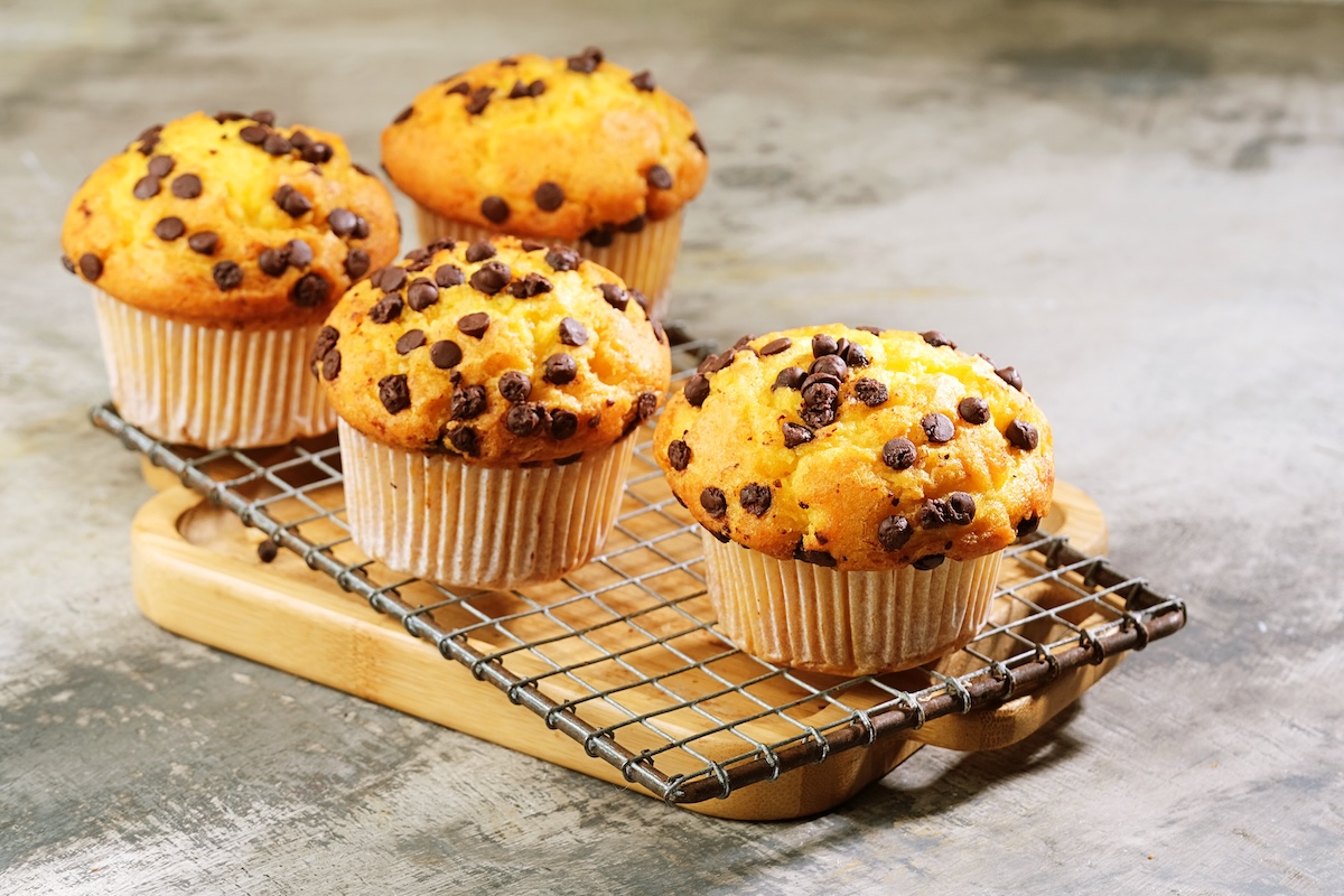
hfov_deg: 17.1
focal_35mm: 120
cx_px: 672
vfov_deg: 11.4
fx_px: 4480
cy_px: 448
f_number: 8
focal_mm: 80
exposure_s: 1/80
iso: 200
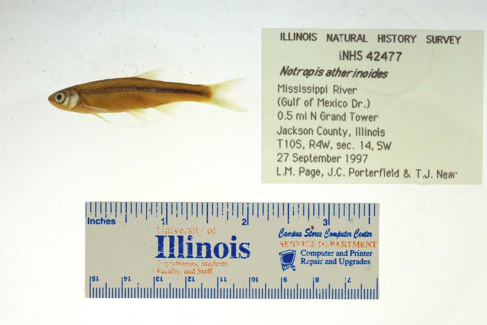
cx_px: 244
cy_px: 162
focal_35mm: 60
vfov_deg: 22.6
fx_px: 812
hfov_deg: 33.4
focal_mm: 60
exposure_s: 1/200
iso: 100
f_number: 10
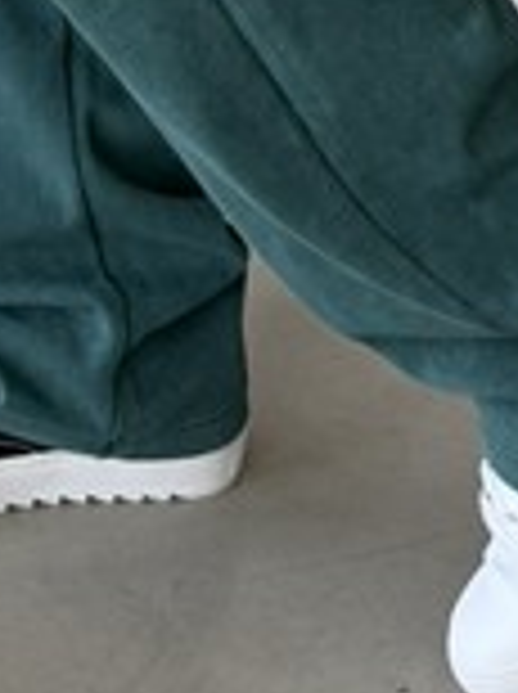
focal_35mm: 125
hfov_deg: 11.7
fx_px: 2501
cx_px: 54
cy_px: -711
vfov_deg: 13.4
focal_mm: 6.76
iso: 64
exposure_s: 1/141
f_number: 1.78
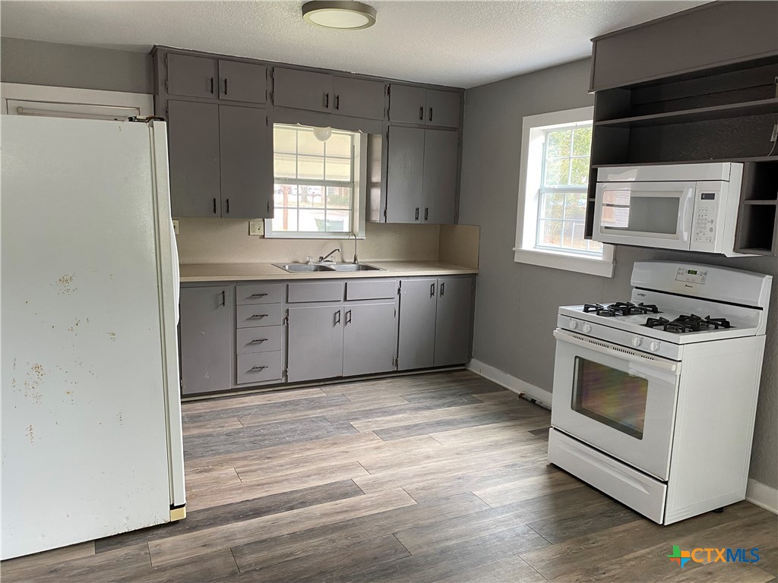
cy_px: 292
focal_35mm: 26
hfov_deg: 67.3
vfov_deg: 53.1
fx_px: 584
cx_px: 389
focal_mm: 4.25
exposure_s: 1/60
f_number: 1.8
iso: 125
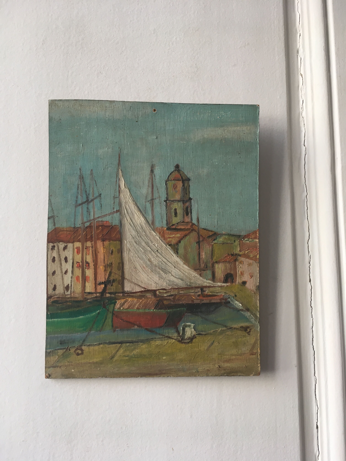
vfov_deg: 61.7
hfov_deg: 48.2
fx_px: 386
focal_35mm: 29
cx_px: 173
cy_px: 230
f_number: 2.2
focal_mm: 4.15
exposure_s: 1/33
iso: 25
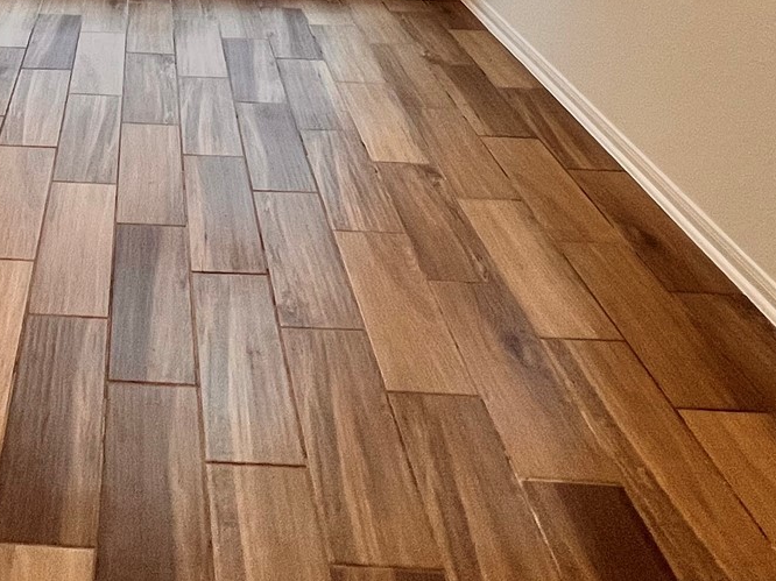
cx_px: 104
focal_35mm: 40
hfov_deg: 43.5
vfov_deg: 28.1
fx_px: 896
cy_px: -218
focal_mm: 1.57
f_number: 1.8
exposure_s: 1/120
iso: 100
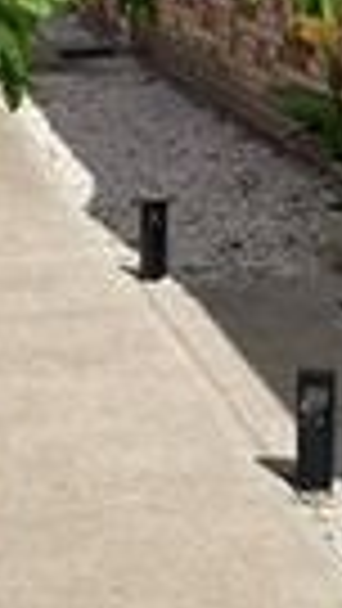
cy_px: -43
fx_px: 2256
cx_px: 292
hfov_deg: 8.6
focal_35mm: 140
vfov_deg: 15.0
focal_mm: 4.25
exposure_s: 1/3300
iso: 32
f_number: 1.8
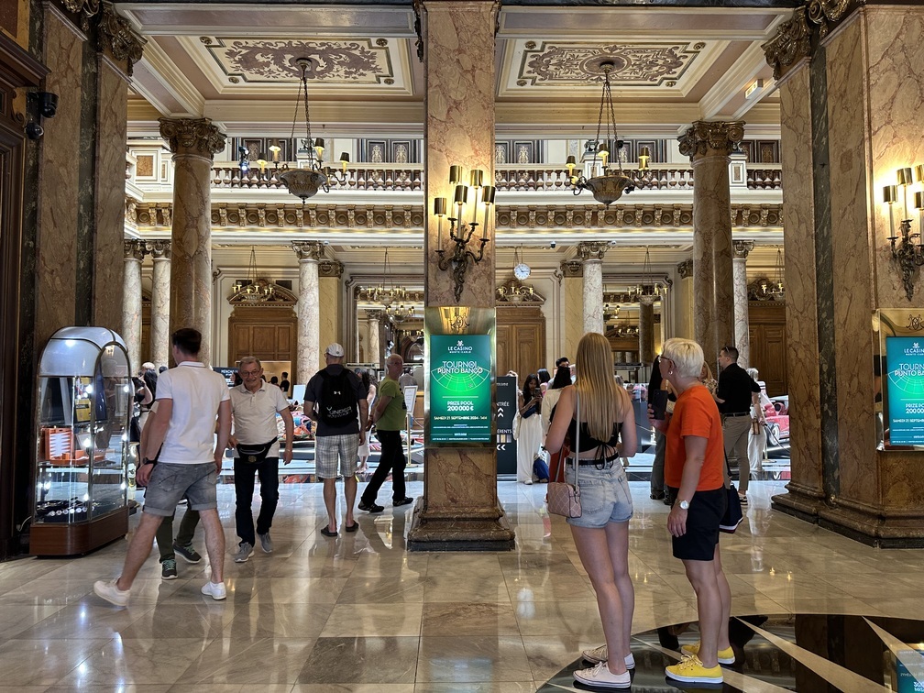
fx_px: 641
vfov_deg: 56.8
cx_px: 462
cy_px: 346
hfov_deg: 71.6
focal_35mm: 24
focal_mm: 6.86
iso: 160
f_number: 1.78
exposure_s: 1/50
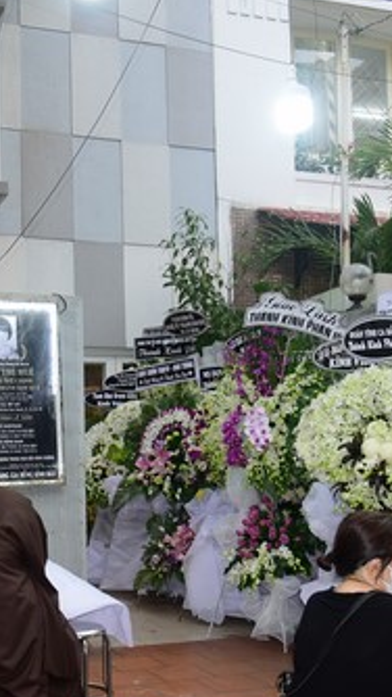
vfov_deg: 41.7
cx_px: 73
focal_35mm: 49
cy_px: 442
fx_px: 905
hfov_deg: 24.0
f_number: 4
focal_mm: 24
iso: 500
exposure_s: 1/80
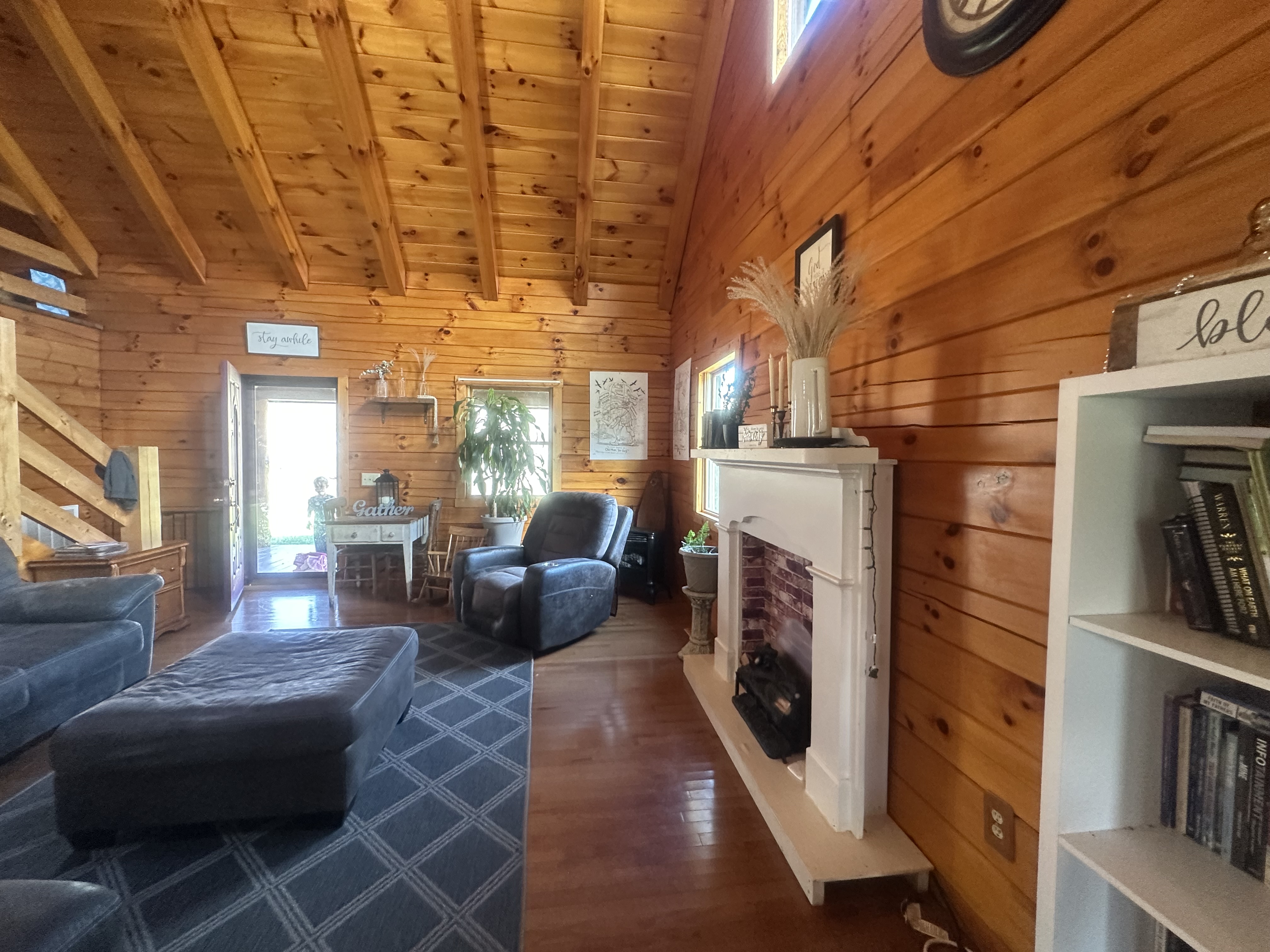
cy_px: 476
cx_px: 635
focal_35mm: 14
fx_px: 514
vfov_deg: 85.7
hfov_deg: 102.1
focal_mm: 2.22
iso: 500
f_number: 2.2
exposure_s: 1/60
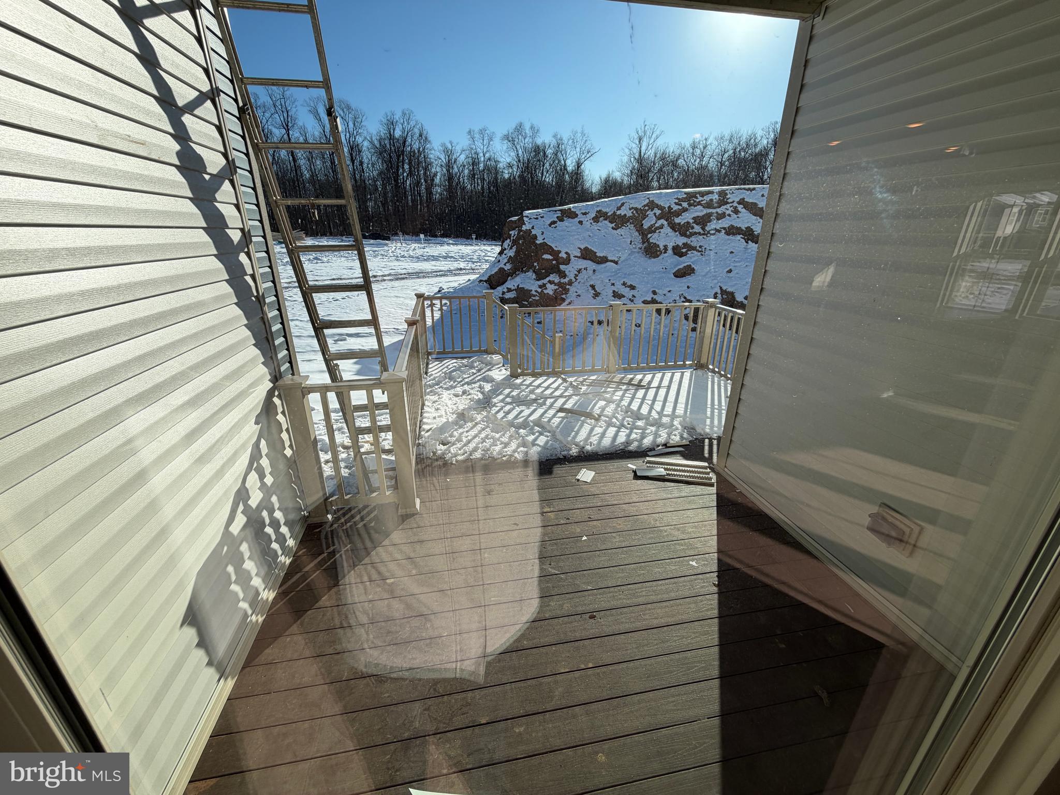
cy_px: 398
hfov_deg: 102.1
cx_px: 530
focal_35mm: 14
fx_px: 429
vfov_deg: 85.7
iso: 20
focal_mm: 2.22
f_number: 2.2
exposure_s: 1/1068
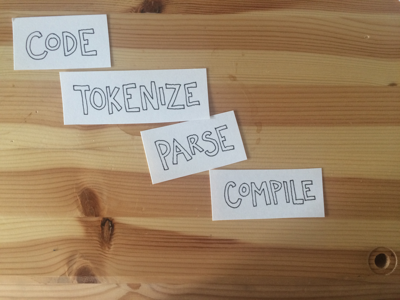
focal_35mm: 29
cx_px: 200
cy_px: 150
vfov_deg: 48.2
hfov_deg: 61.7
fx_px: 335
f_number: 2.2
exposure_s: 1/30
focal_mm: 4.15
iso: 100
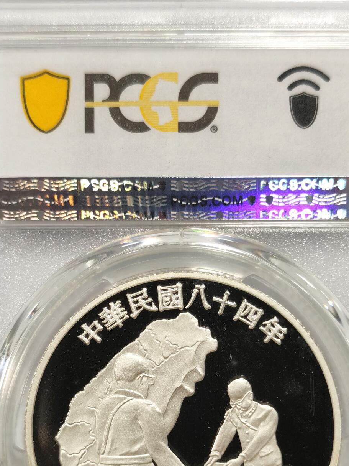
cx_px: 182
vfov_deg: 24.2
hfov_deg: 18.4
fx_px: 1076
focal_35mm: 80
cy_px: 333
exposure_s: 1/100
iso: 80
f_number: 16
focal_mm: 5.56
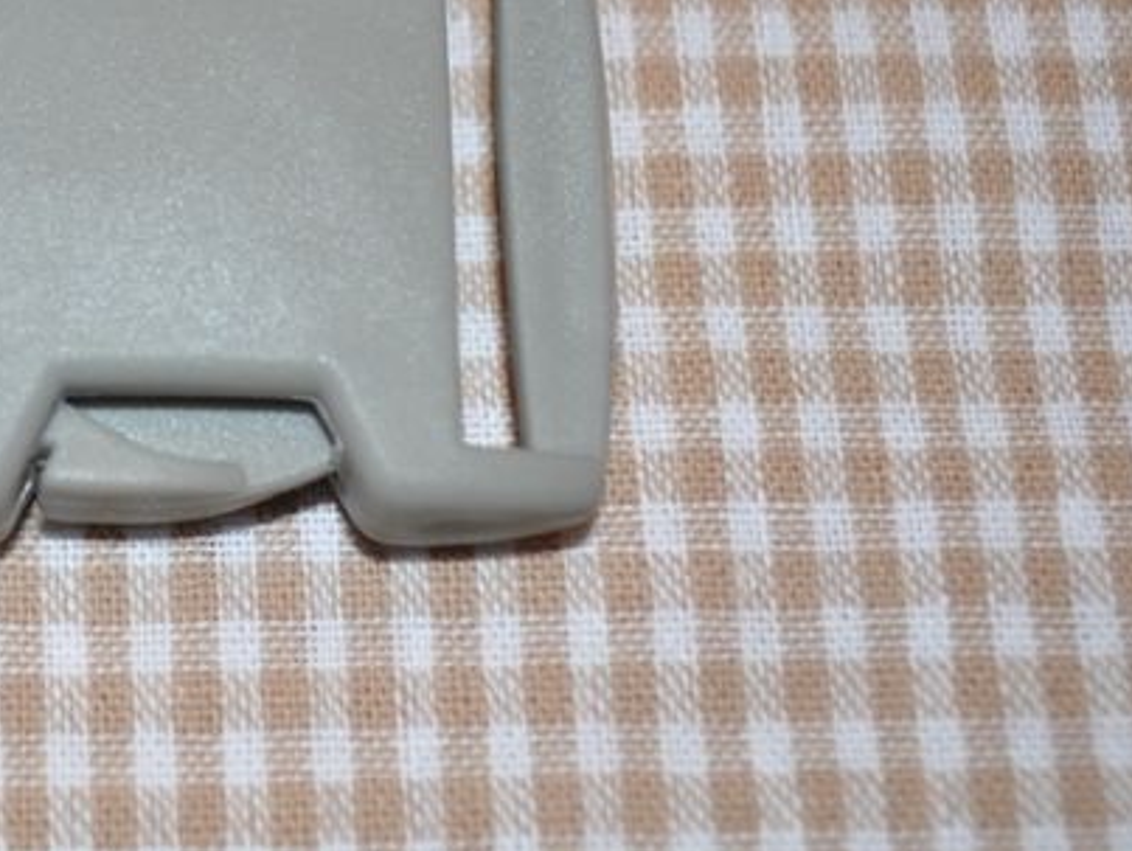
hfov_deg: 19.1
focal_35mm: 100
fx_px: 3272
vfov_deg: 14.7
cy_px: 108
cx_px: 25
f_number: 5
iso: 200
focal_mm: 35
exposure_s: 1/60
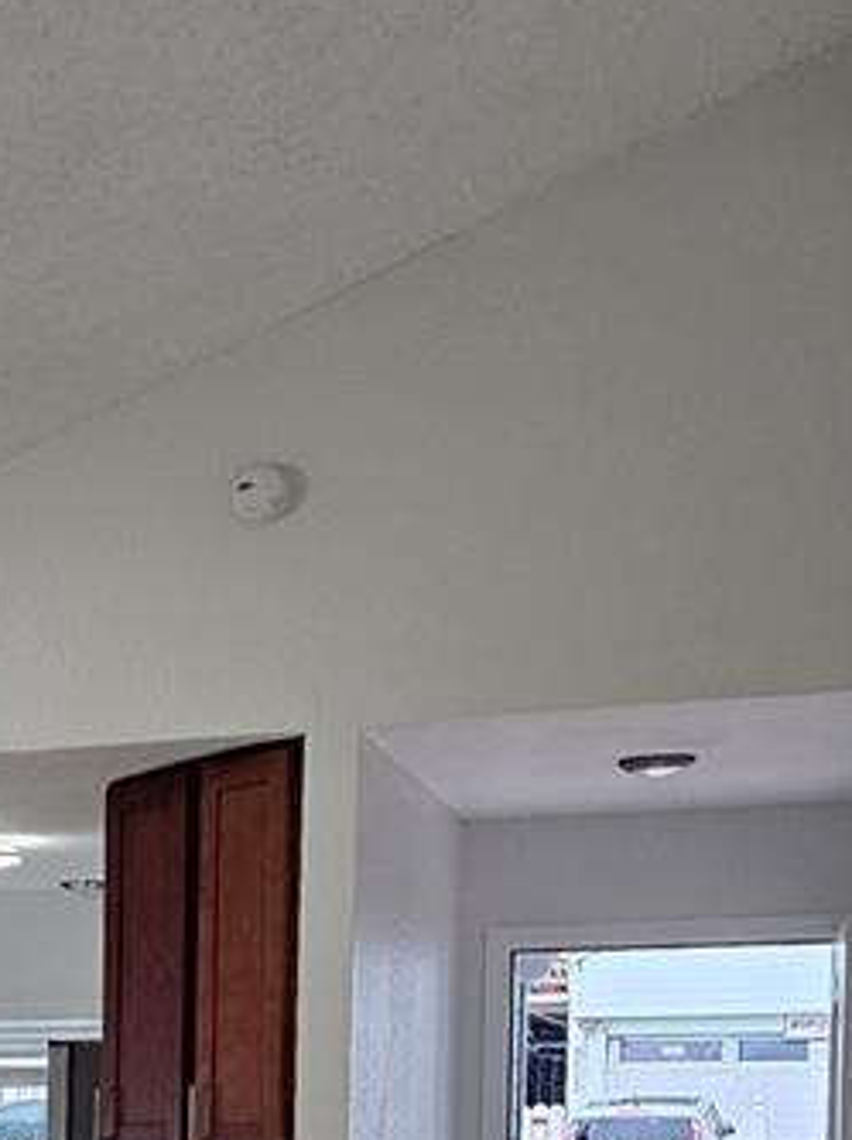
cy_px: 1297
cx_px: -585
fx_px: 2729
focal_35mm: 83
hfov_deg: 15.7
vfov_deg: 22.1
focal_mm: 6.3
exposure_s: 1/120
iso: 160
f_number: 1.7
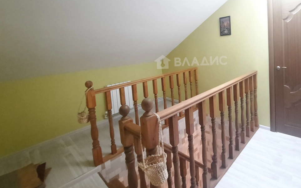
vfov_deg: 63.1
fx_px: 148
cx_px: 191
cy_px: 61
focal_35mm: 18
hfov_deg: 89.0
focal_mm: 1.74
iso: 800
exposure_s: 1/20
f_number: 2.2
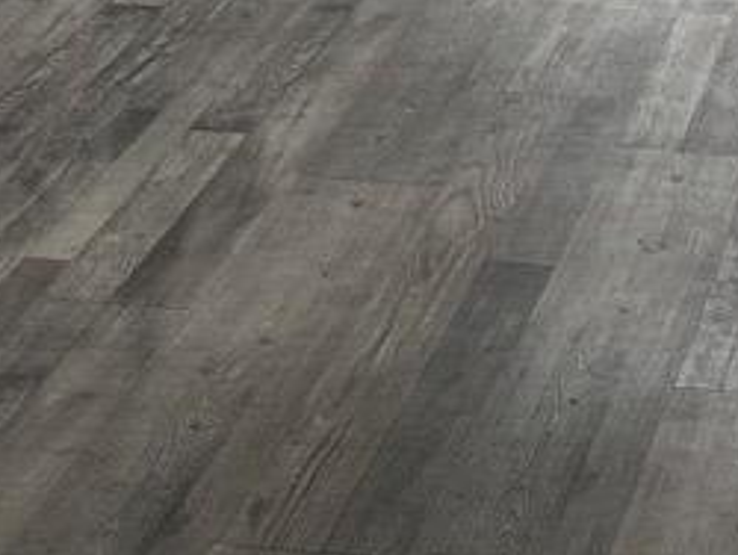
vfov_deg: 9.4
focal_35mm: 144
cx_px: 632
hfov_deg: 13.6
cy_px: -683
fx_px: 3073
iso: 100
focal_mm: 6.86
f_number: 1.78
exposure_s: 1/121
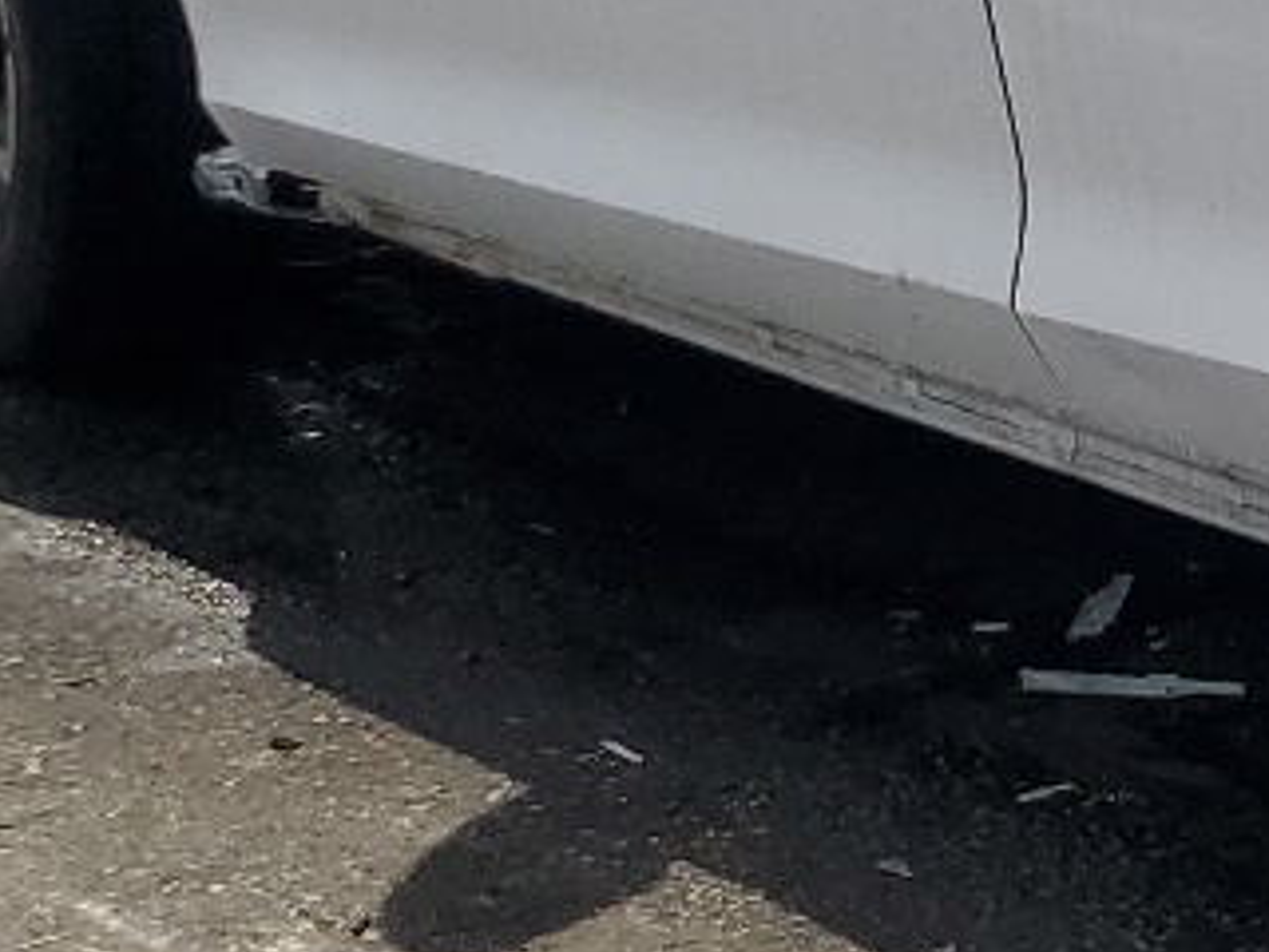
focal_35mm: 130
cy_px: 139
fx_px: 4766
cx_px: 2530
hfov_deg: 13.1
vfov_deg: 11.3
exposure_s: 1/10000
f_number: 1.5
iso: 50
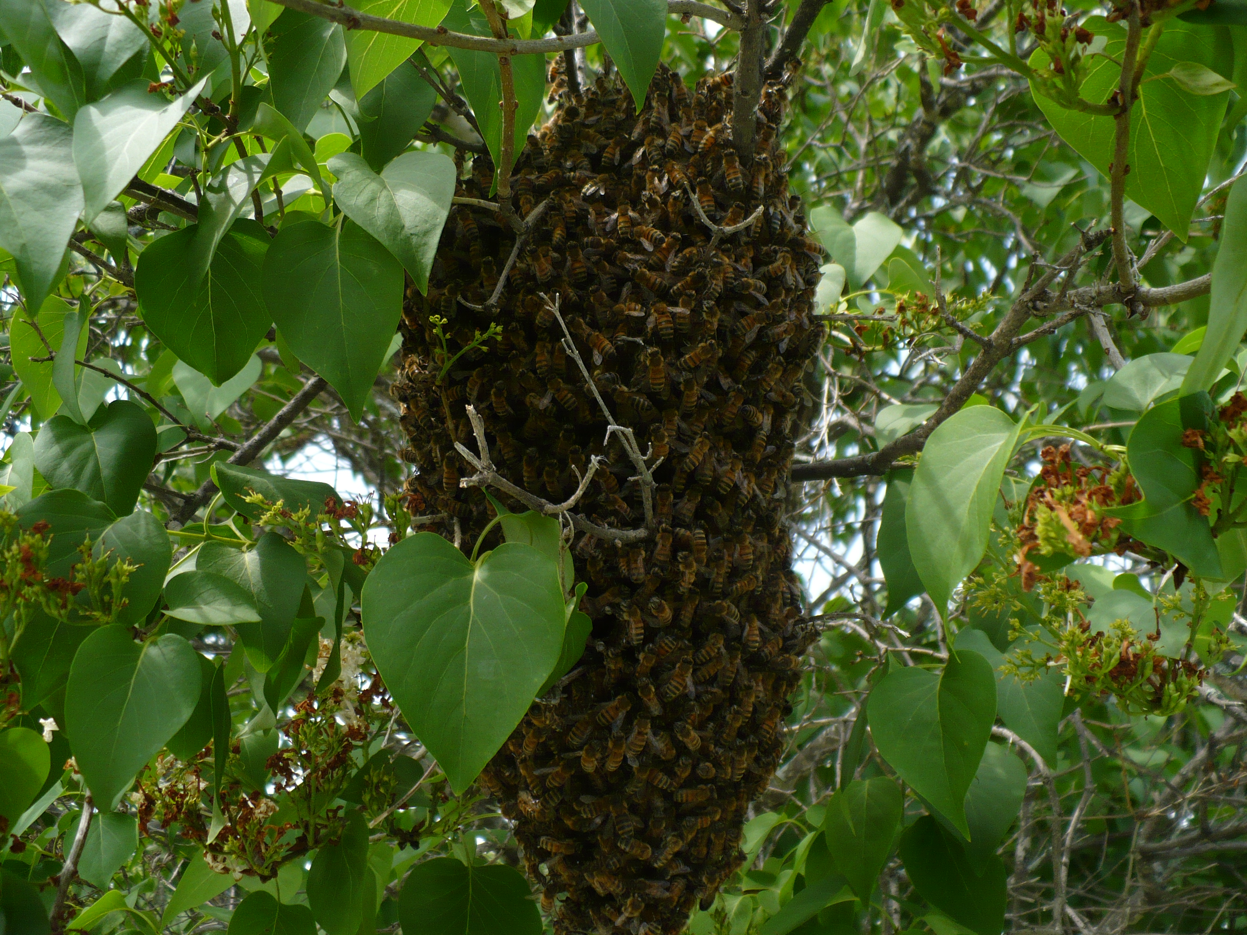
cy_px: 468
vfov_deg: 38.7
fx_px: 1333
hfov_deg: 50.1
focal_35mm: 37
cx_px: 624
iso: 100
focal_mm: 6.1
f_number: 2.8
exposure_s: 1/500
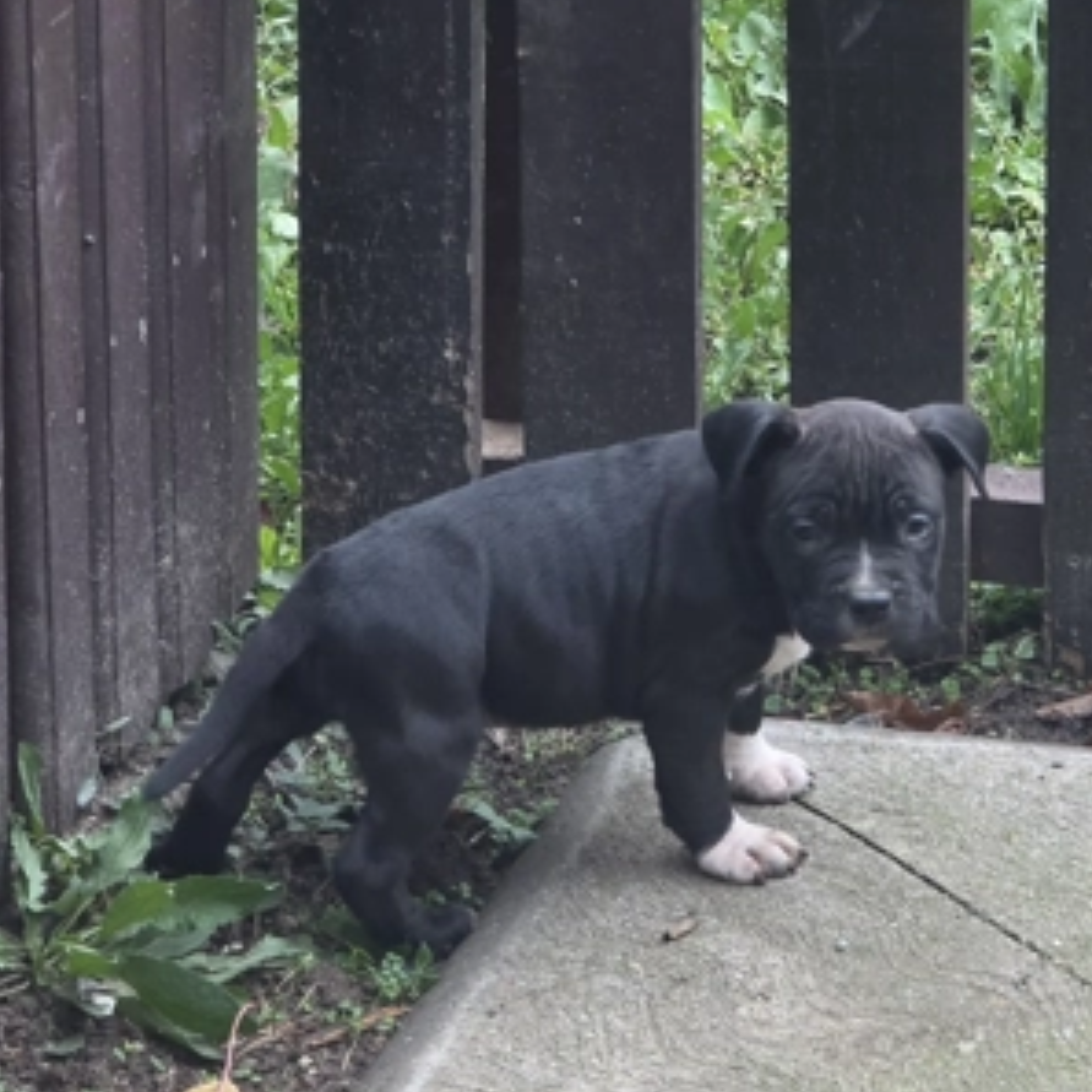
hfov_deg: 12.7
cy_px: 625
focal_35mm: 137
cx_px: 548
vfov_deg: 12.7
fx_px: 4890
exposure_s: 1/101
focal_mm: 18.6
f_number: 3.4
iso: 640
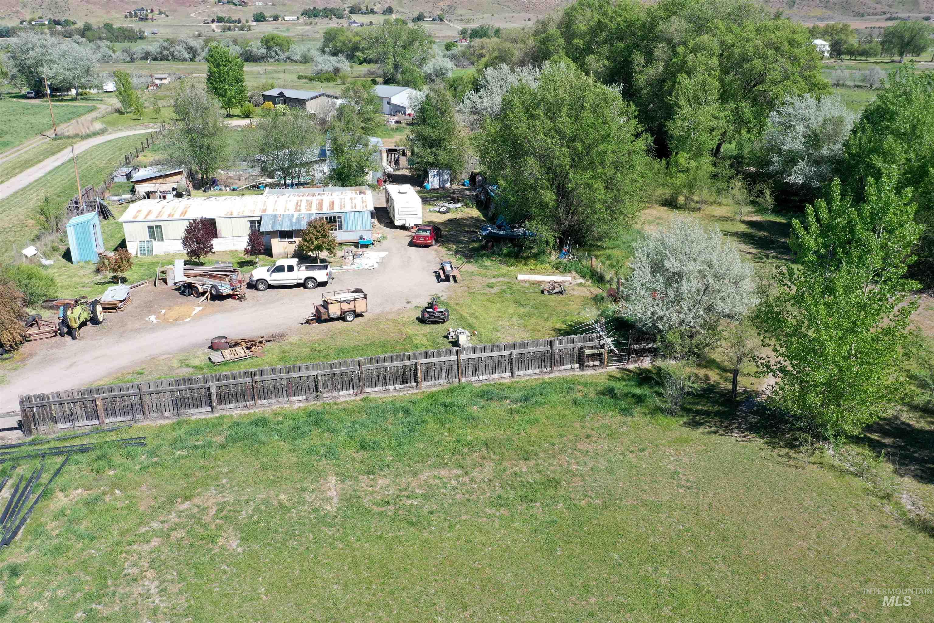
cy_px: 312
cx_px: 467
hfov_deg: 65.5
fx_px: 726
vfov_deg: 46.4
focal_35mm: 28
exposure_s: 1/320
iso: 100
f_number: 5.6
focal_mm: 10.26
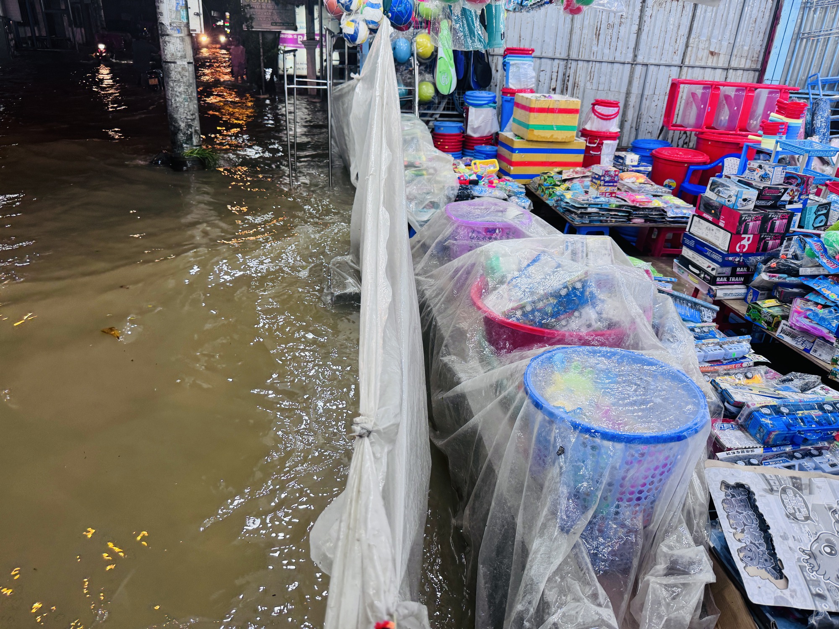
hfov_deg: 71.6
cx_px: 420
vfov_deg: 56.8
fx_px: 582
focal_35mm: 24
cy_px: 314
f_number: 1.78
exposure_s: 1/100
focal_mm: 6.76
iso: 160
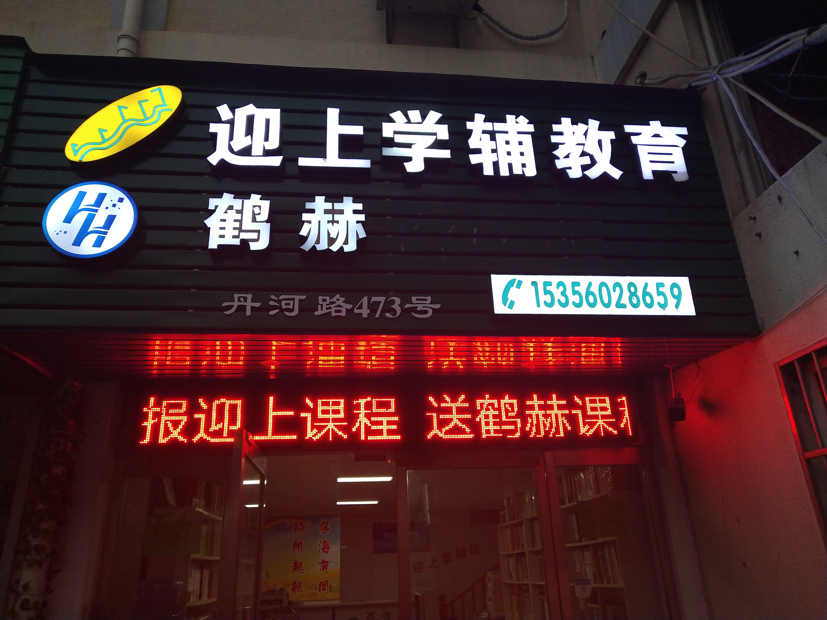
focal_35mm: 30
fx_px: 717
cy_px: 310
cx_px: 414
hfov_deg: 60.0
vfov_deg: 46.8
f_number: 1.8
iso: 201
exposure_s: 1/100
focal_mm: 3.95
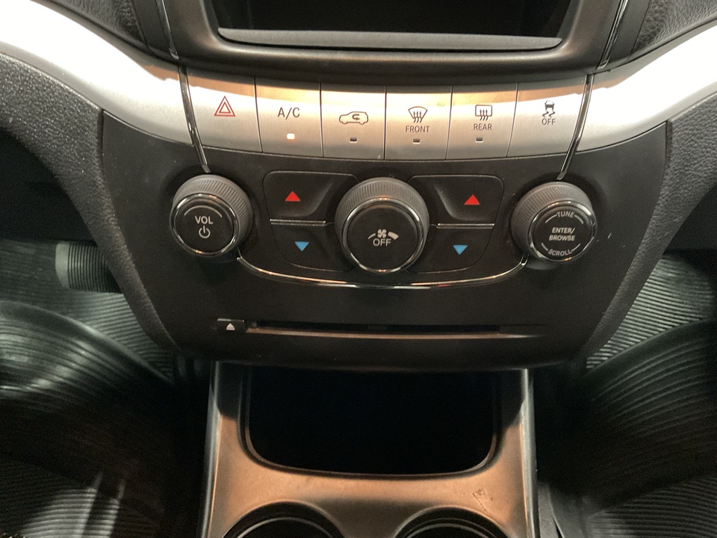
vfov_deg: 48.2
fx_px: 601
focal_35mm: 29
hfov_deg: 61.7
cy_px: 269
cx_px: 358
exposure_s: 1/24
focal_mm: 3
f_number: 1.8
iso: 500
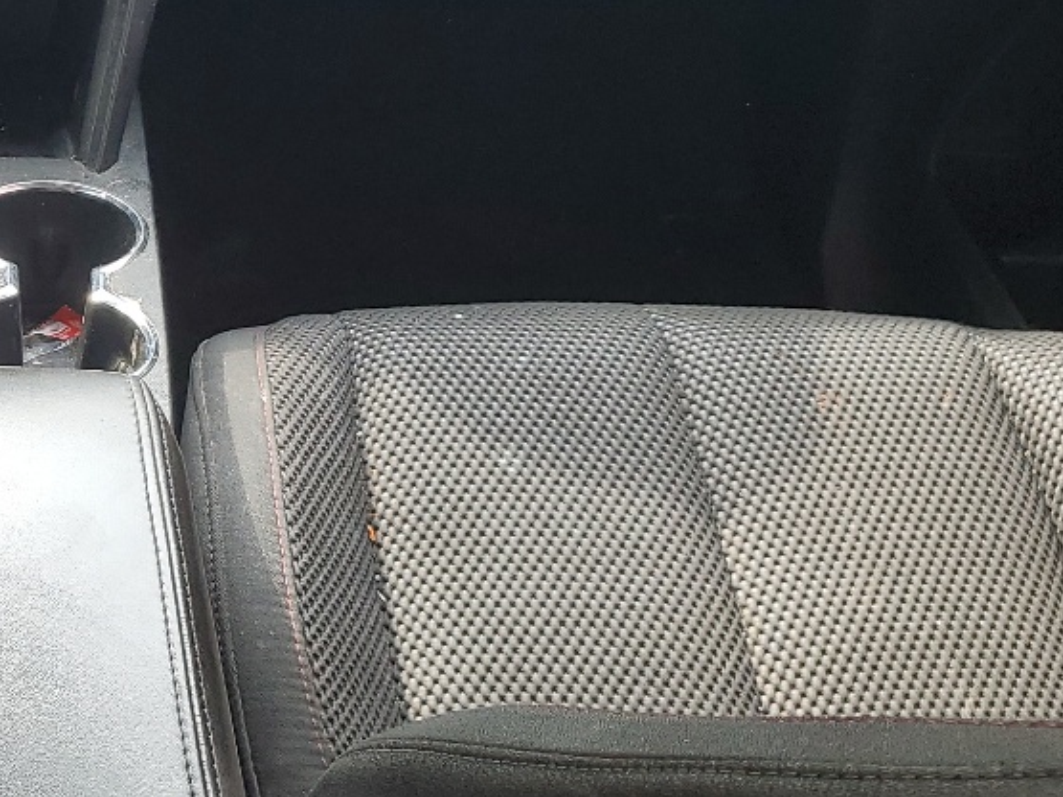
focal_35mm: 75
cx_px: -63
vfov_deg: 19.6
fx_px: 2303
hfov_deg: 24.5
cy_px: 284
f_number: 1.5
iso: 50
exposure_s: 1/120
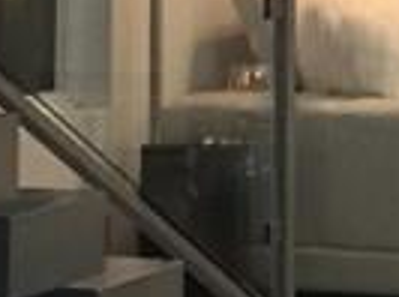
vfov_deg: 6.4
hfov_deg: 8.2
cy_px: -264
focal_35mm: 224
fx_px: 2575
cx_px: 918
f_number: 2.2
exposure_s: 1/30
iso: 200
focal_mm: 4.15
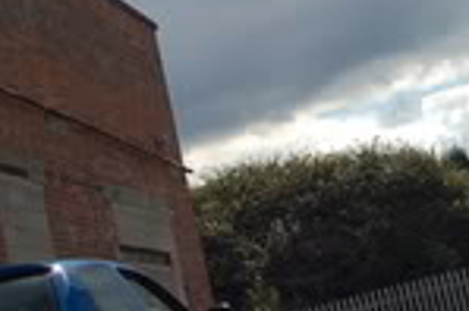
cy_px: -50
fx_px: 1510
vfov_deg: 11.6
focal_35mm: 116
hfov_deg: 17.7
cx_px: 246
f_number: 10
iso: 200
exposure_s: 1/400
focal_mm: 18
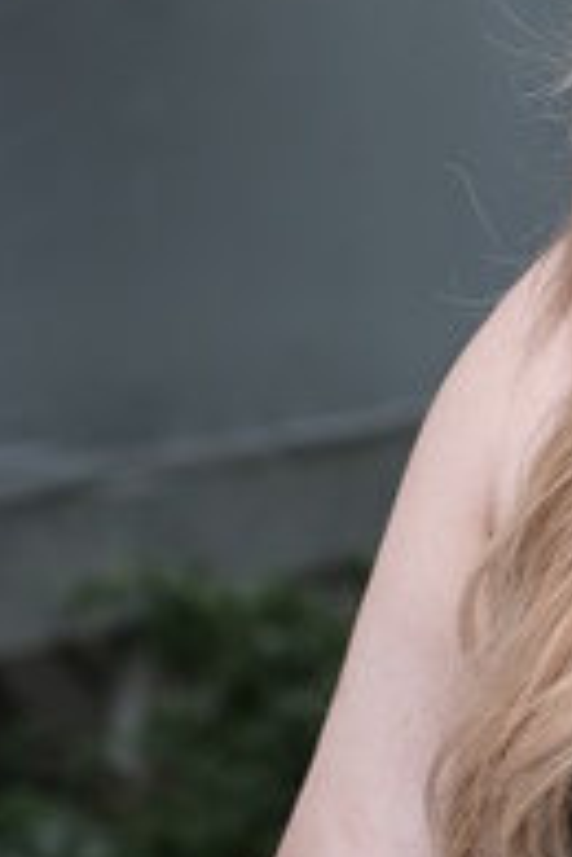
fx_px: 4862
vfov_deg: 10.1
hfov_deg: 6.6
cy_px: 563
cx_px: 981
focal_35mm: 204
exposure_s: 1/240
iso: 160
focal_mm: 35
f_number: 3.2
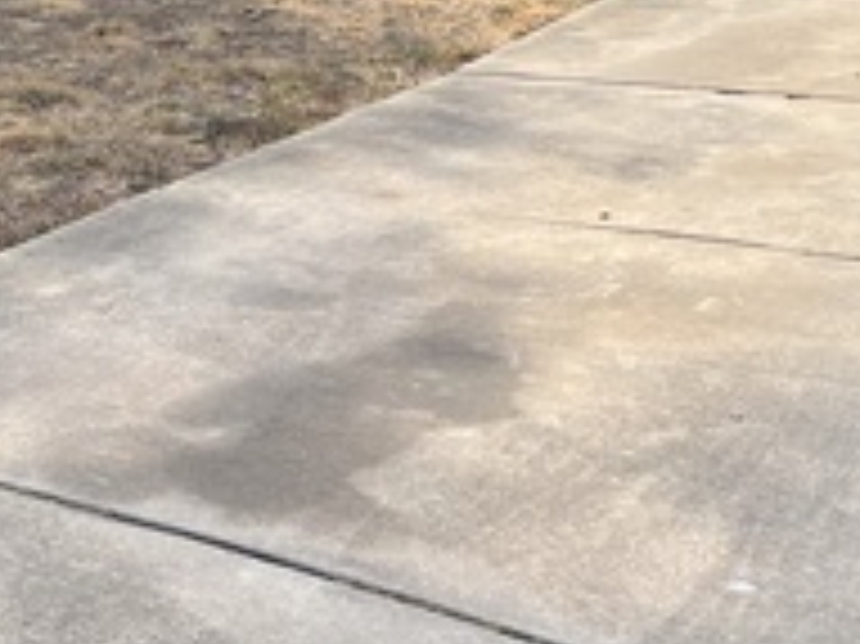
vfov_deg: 16.6
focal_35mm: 87
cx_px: 315
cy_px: 18
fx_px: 2160
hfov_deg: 22.5
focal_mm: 5.7
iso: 50
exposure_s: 1/2008
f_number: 1.5
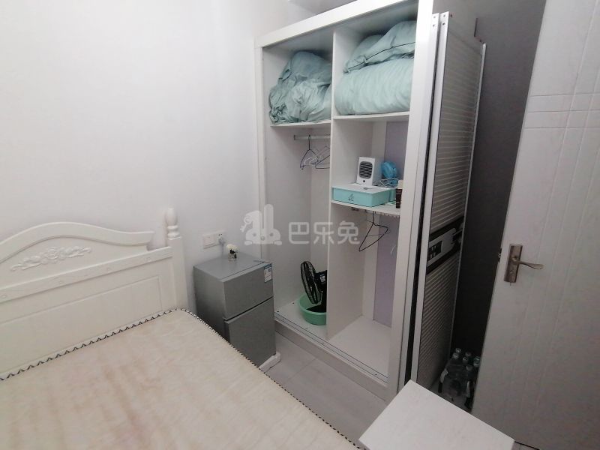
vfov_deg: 74.7
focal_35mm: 17
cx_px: 300
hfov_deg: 91.0
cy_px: 225
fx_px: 295
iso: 160
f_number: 2.4
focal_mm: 2.84
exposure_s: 1/33.3
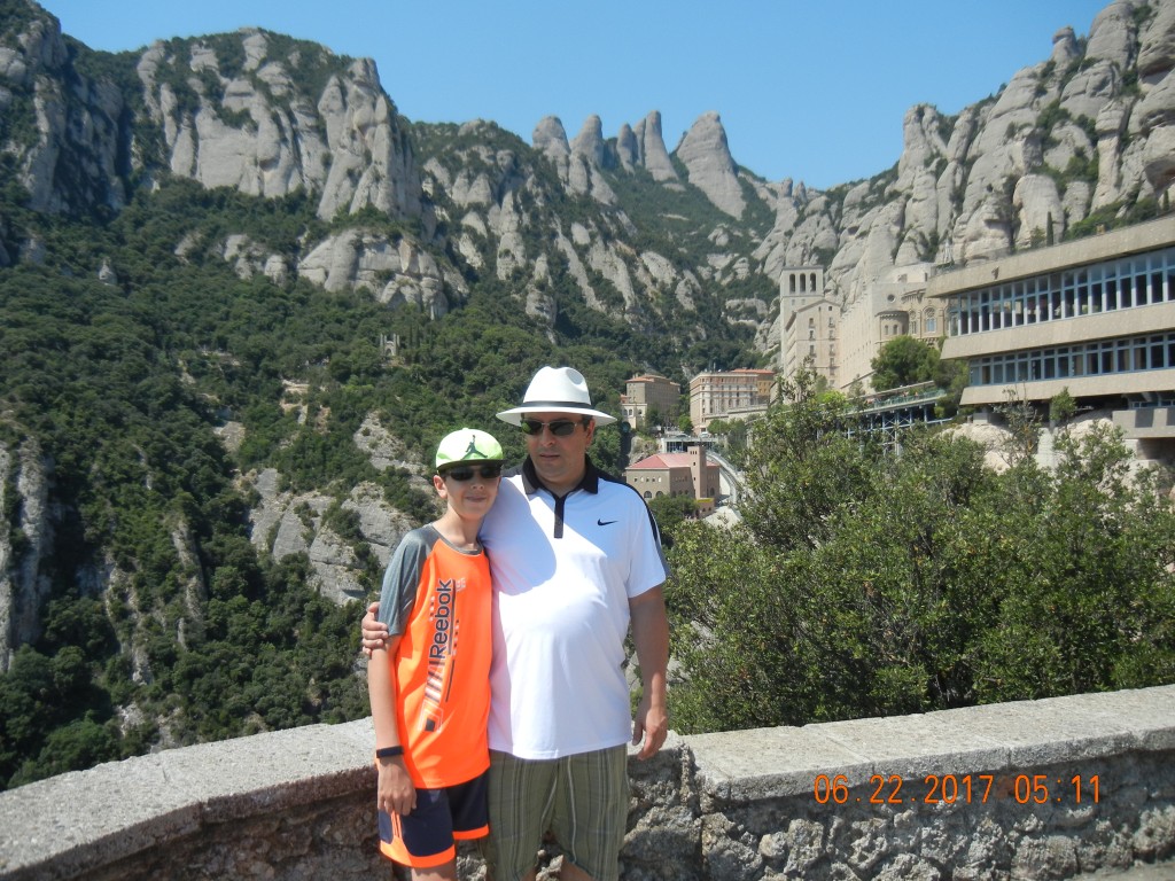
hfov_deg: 60.0
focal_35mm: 30
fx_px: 1018
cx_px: 588
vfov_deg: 46.8
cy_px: 440
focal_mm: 5.4
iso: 160
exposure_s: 1/348
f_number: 7
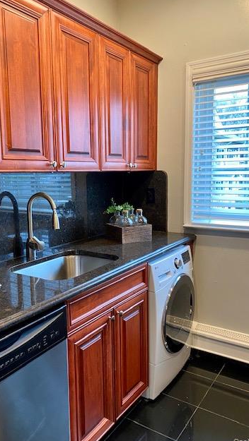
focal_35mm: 29
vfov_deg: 66.1
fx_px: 340
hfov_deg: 40.2
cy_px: 221
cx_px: 110
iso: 160
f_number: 1.8
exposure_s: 1/60
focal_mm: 4.25
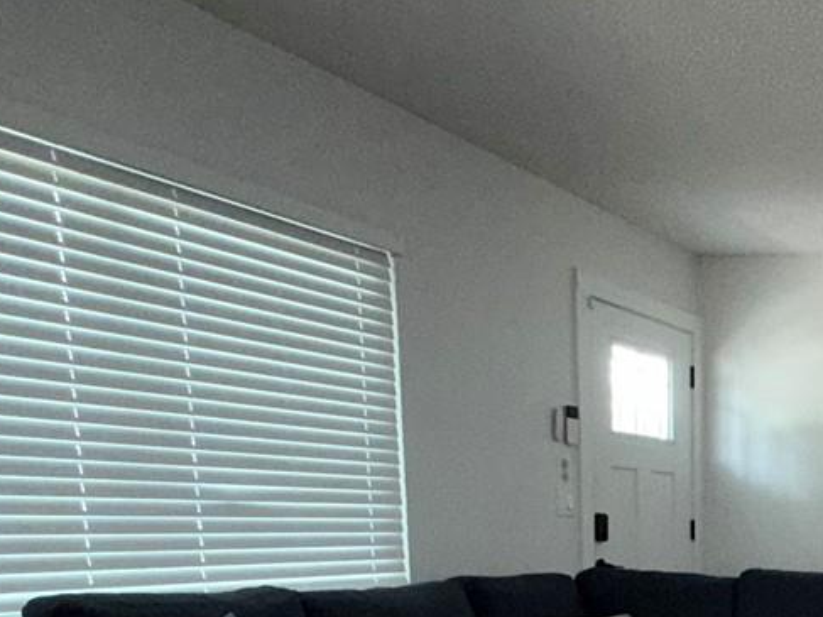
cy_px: 674
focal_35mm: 46
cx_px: 1002
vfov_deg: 28.7
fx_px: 1093
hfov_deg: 33.2
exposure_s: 1/60
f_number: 2.2
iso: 125
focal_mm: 2.22
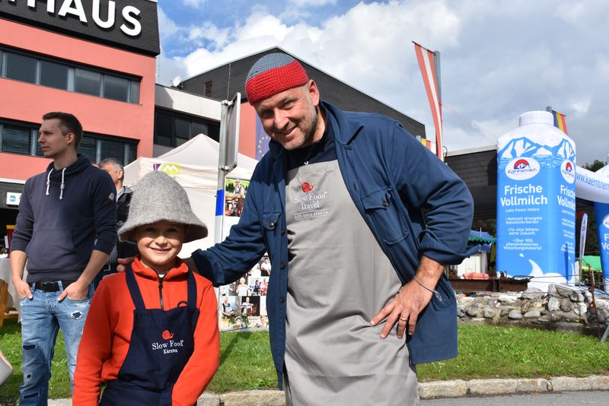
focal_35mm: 36
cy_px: 203
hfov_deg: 53.1
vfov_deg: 36.9
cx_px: 304
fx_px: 609
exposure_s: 1/640
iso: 400
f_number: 13
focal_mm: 24
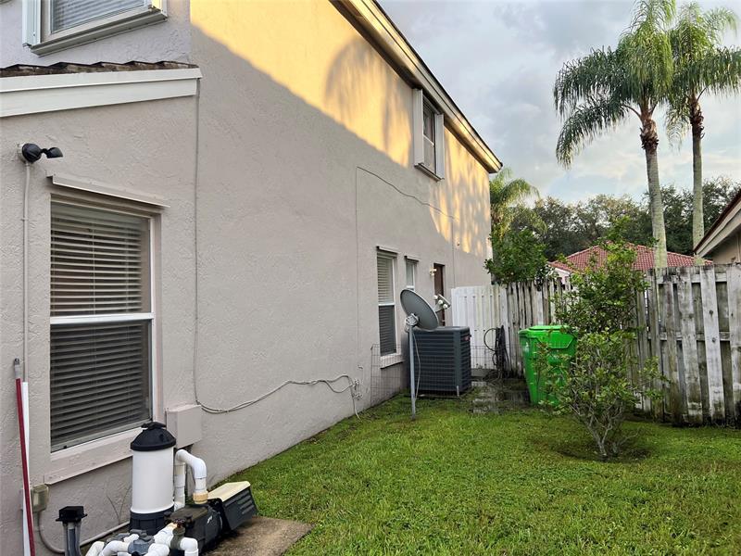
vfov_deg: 53.1
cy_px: 278
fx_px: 557
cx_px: 370
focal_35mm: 26
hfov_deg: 67.3
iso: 50
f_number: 1.5
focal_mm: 5.7
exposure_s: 1/353
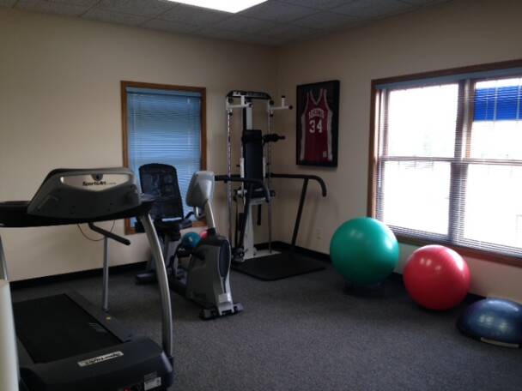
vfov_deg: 42.9
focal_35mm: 33
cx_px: 261
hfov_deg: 55.4
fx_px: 498
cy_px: 196
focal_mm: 4.12
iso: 50
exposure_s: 1/40
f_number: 2.4
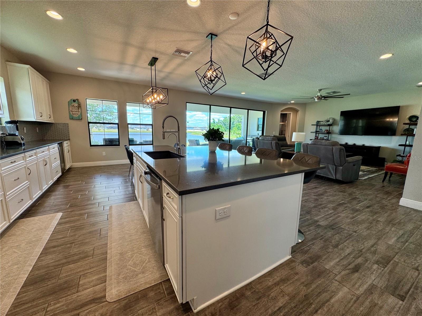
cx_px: 211
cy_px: 158
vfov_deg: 85.7
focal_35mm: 14
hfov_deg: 102.1
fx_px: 171
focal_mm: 2.22
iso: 100
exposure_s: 1/120
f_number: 2.2
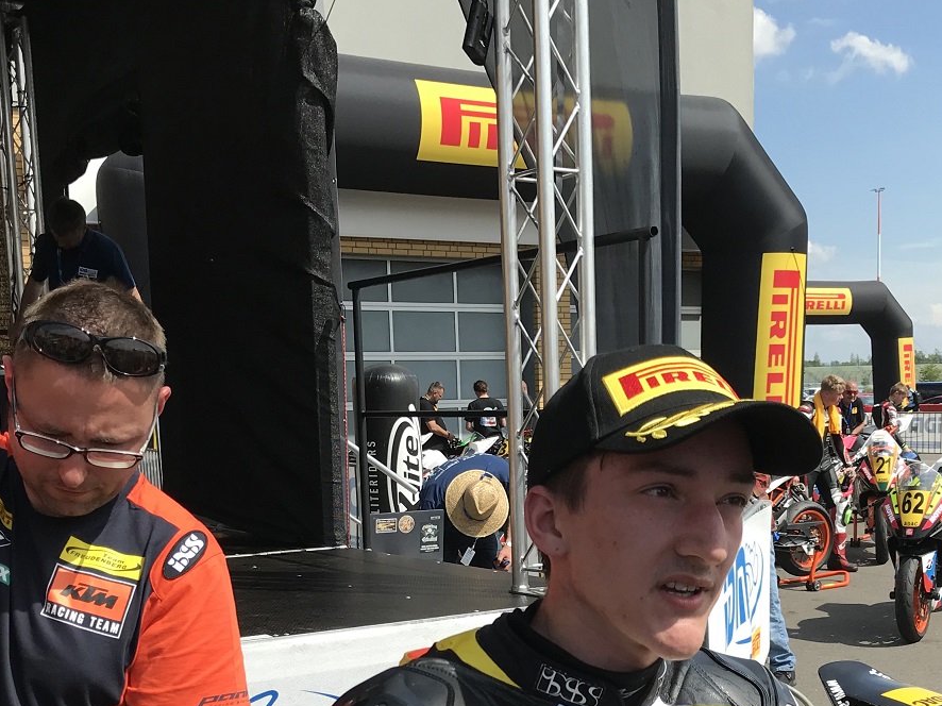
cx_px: 533
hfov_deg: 37.4
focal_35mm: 51
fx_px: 1387
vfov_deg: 27.6
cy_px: 623
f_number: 1.8
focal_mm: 3.99
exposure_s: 1/1880
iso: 20
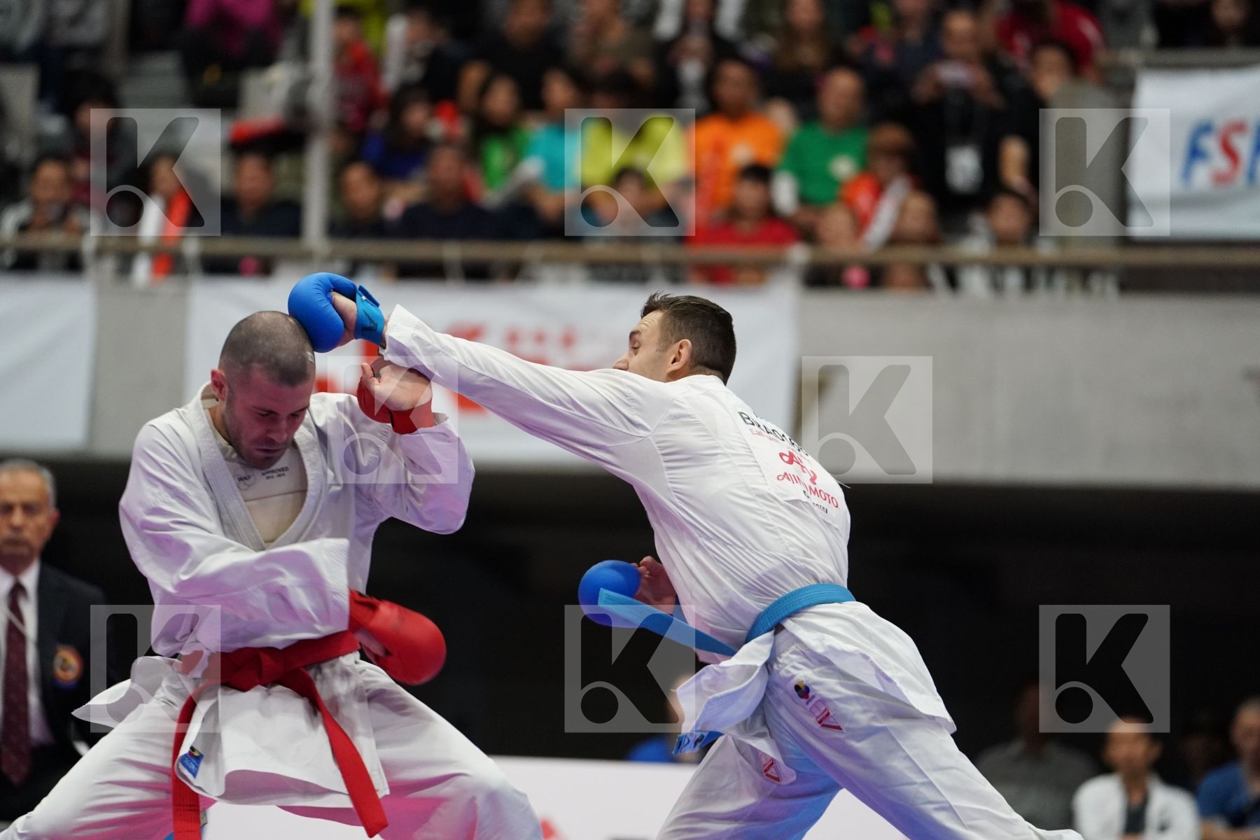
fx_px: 6999
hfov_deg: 10.3
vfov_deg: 6.9
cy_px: 420
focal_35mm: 200
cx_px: 630
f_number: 2.8
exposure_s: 1/1000
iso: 4000
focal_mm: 200
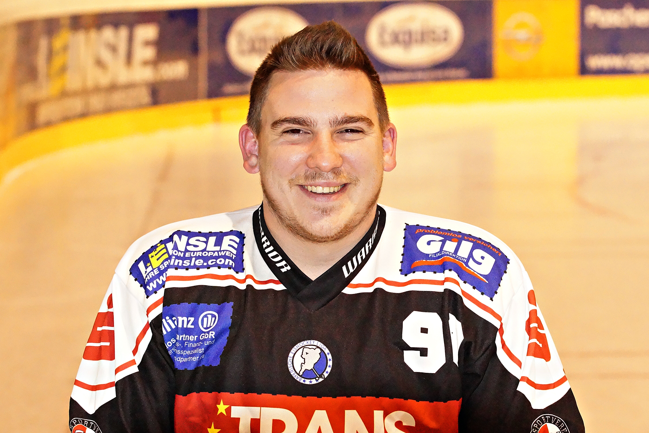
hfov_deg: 19.5
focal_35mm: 105
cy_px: 216
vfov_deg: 13.0
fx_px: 1893
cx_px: 324
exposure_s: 1/160
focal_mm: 70
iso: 6400
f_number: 4.5
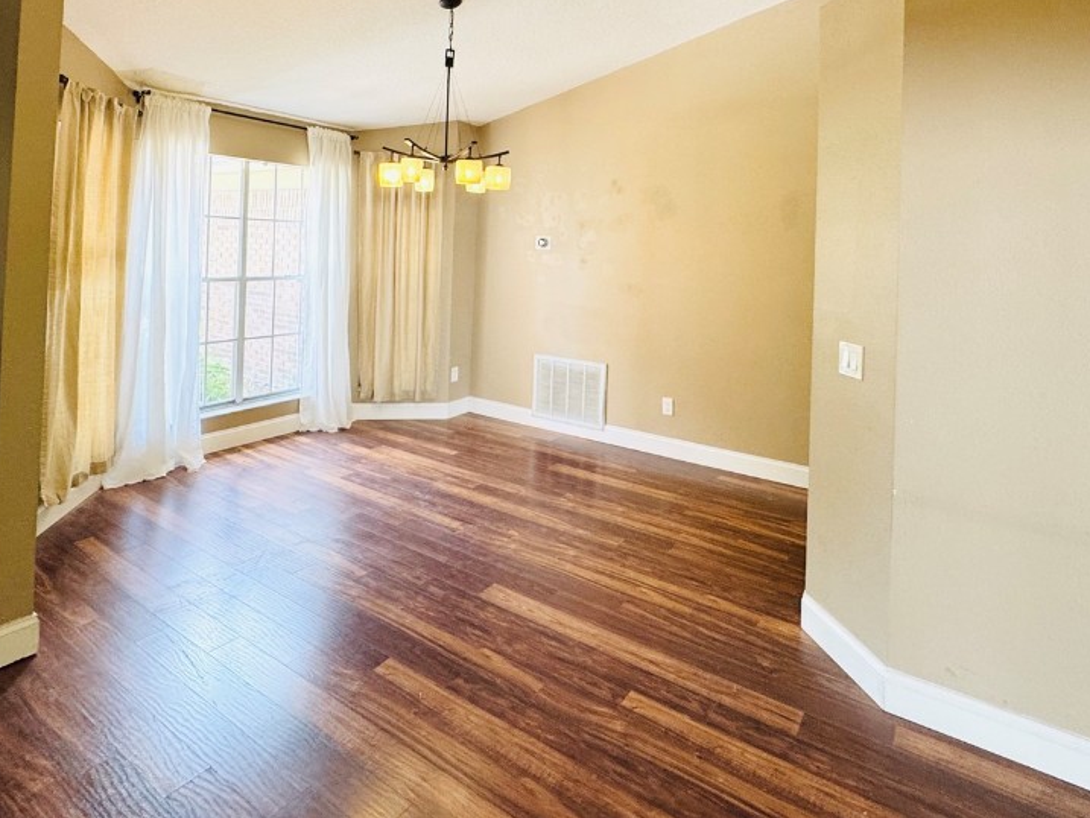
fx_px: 630
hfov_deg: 81.7
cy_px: 237
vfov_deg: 63.3
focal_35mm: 20
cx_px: 535
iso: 160
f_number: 2.2
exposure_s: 1/120
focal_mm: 2.22
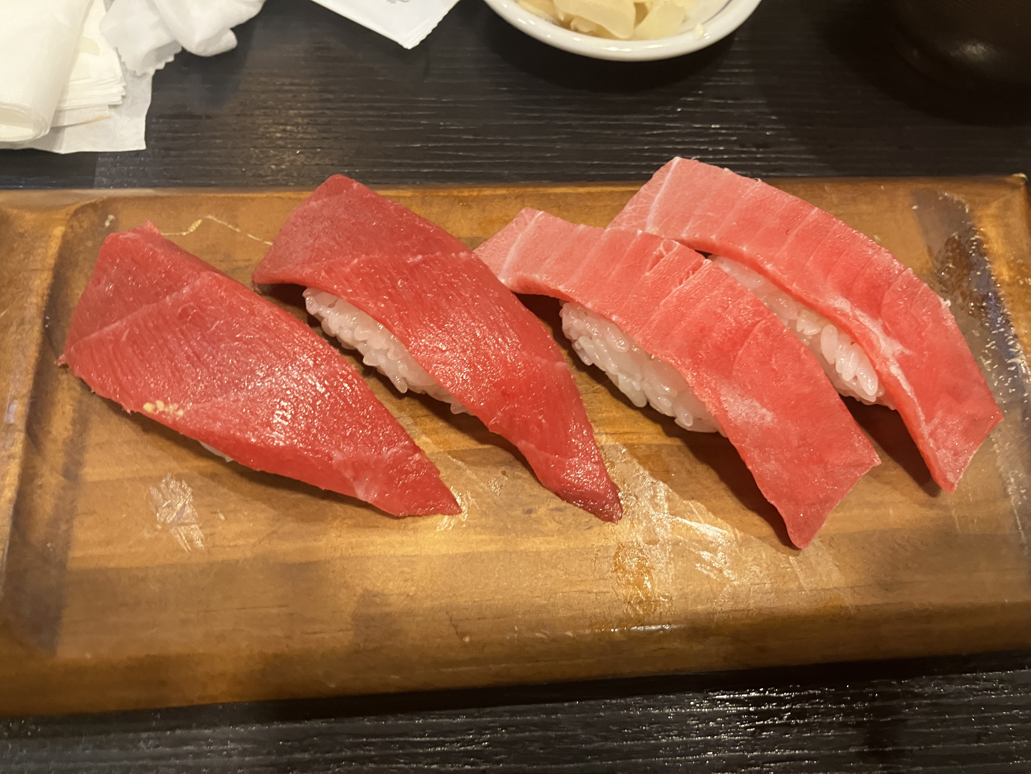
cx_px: 516
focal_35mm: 28
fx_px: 834
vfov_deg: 49.7
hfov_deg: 63.4
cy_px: 387
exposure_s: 1/40
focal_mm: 3.99
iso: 320
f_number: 1.8
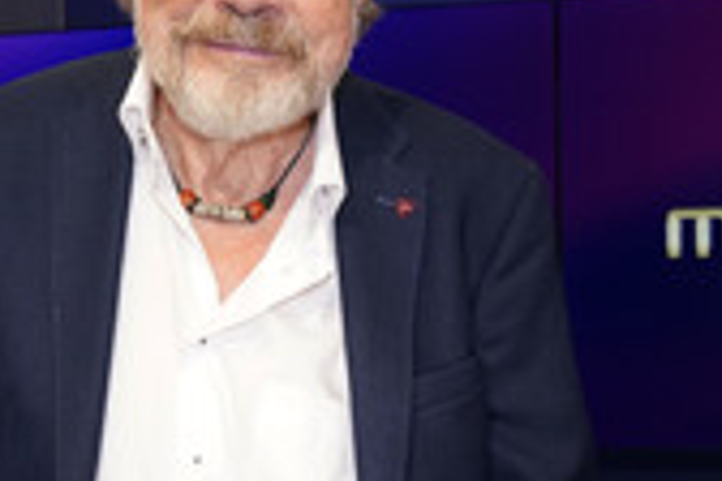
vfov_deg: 18.2
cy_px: 245
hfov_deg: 26.9
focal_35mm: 75
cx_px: 281
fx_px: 1504
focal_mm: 28
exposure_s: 1/125
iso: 2000
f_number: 5.6
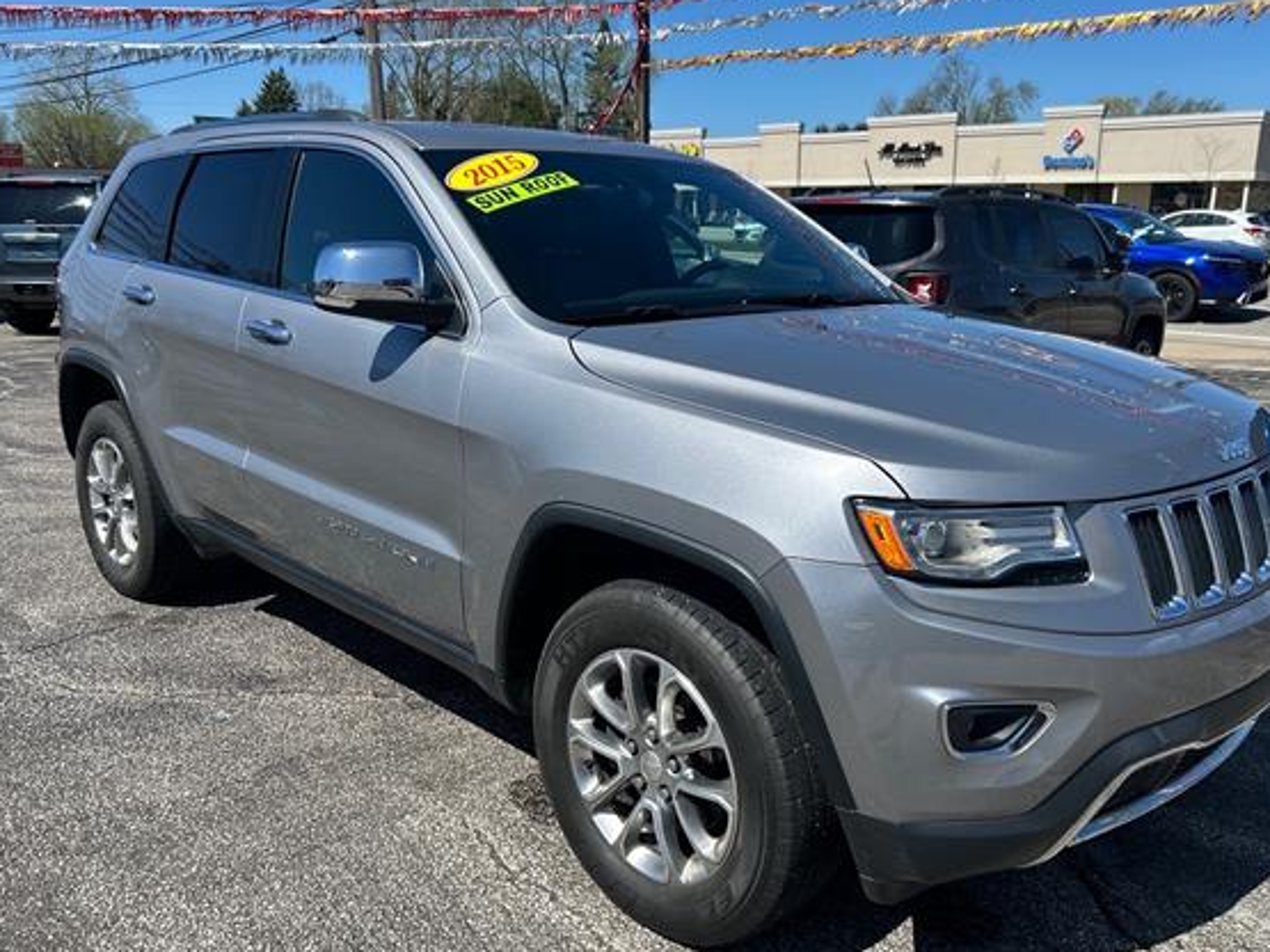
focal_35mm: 30
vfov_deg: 46.8
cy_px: 481
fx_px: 1100
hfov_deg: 59.8
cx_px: 709
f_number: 1.5
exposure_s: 1/4274
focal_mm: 5.7
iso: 50
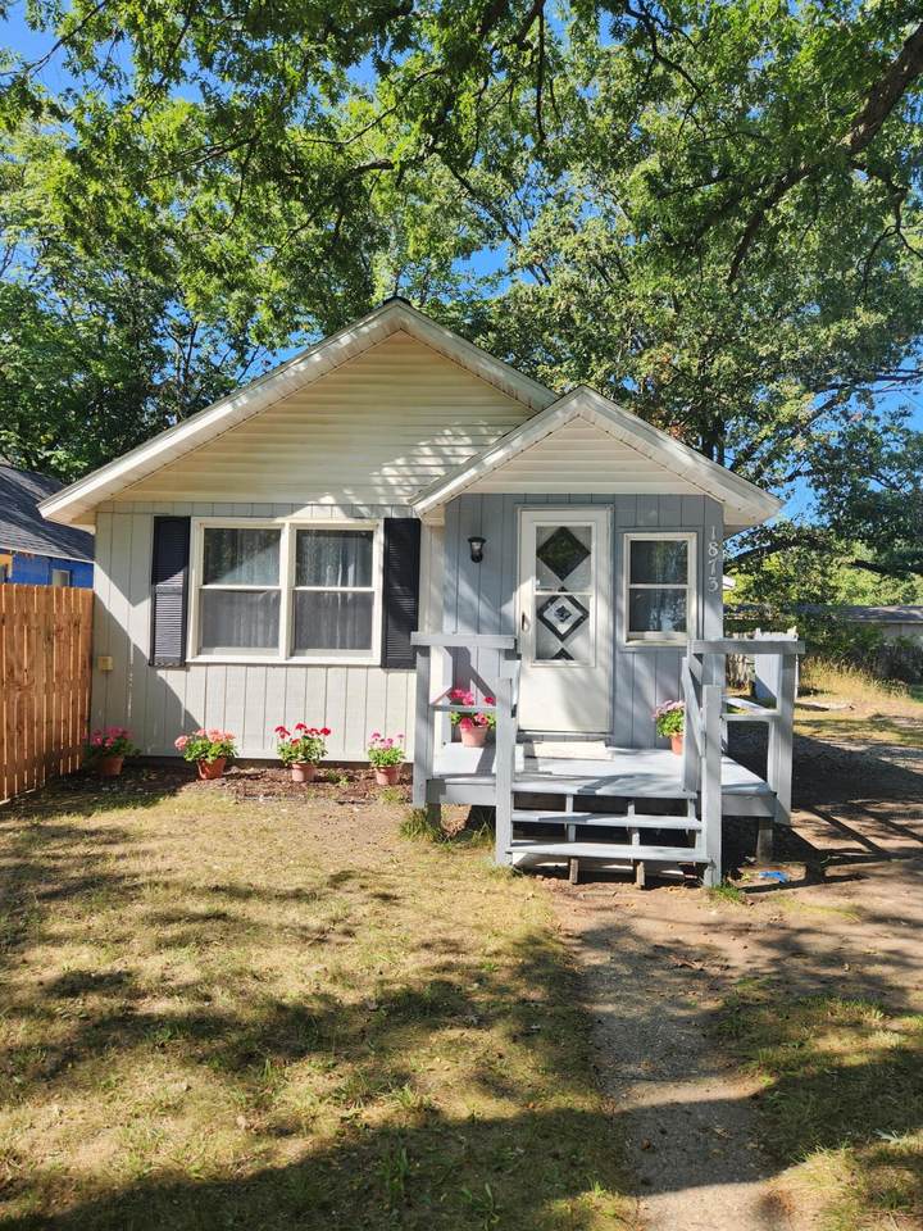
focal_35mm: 23
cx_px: 462
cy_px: 616
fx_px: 818
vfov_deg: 73.9
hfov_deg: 58.9
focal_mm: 5.4
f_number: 1.8
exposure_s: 1/756
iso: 20
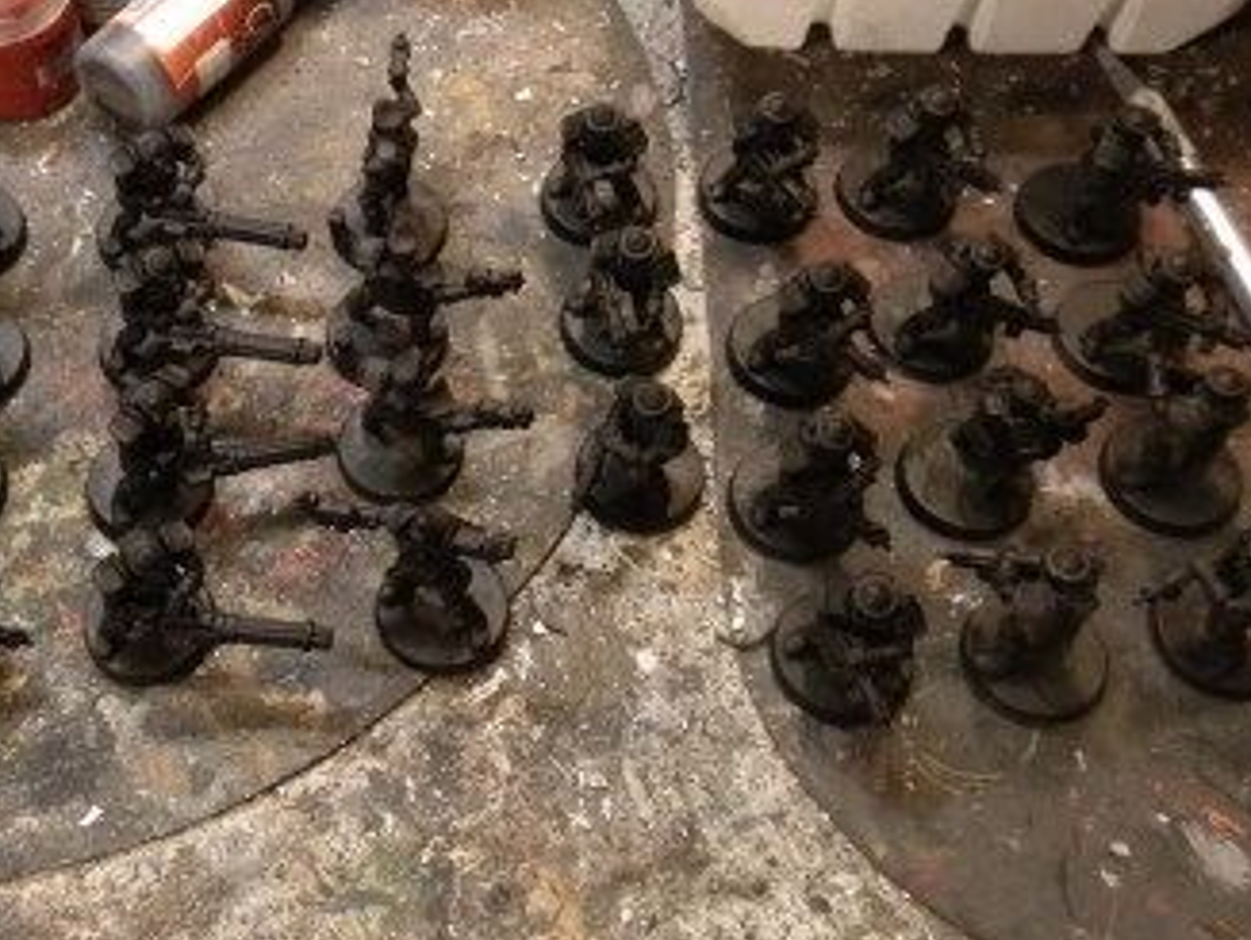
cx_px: 338
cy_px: 338
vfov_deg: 31.4
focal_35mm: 46
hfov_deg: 40.2
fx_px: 1664
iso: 400
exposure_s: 1/50
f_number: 3.1
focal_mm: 5
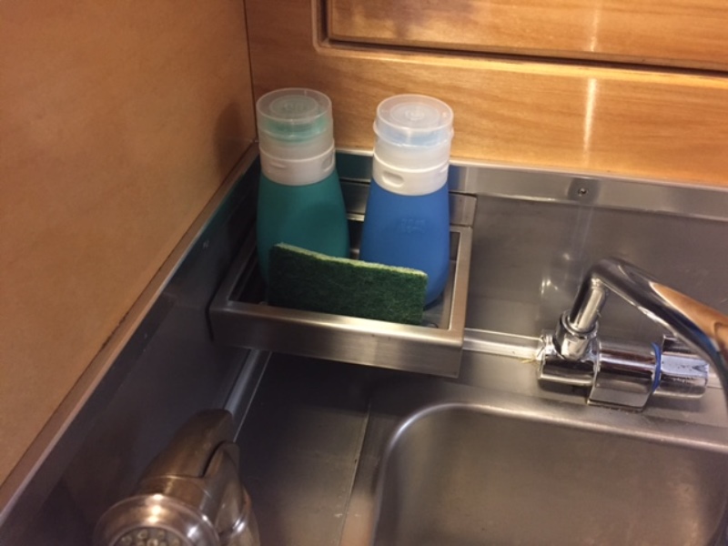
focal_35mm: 29
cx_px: 364
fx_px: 610
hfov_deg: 61.7
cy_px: 273
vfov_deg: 48.2
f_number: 2.2
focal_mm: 4.15
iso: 250
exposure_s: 1/20
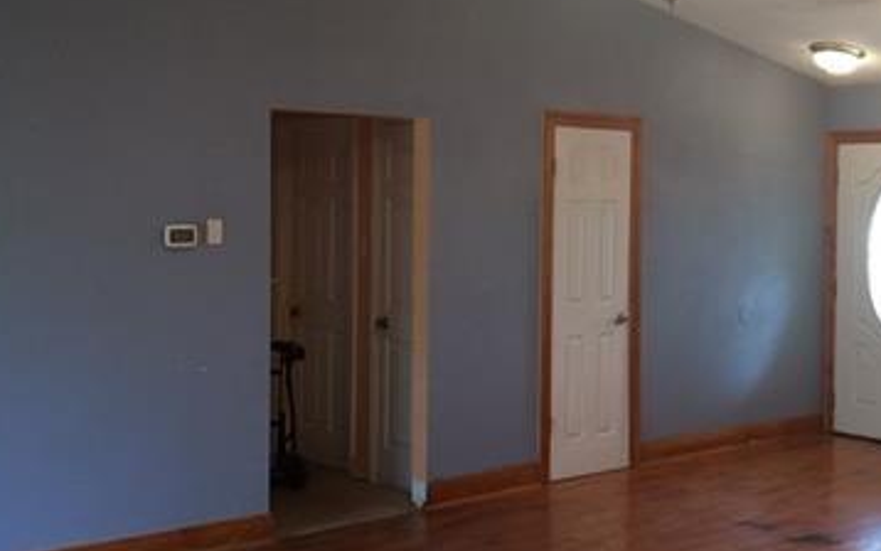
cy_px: 236
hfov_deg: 36.2
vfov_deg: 23.6
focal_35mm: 55
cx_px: 640
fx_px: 1321
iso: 64
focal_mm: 4.15
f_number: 2.2
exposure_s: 1/30
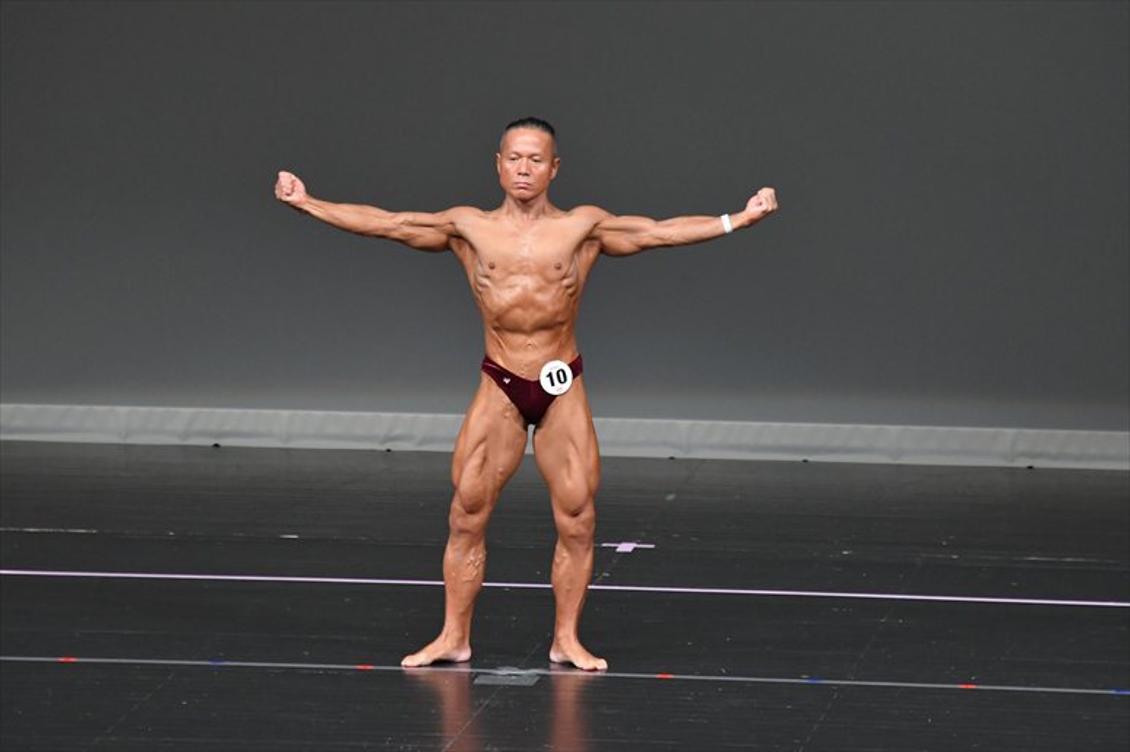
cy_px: 376
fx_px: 9412
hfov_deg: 6.9
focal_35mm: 300
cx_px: 565
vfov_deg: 4.6
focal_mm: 200
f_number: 5.6
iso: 4000
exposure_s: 1/400
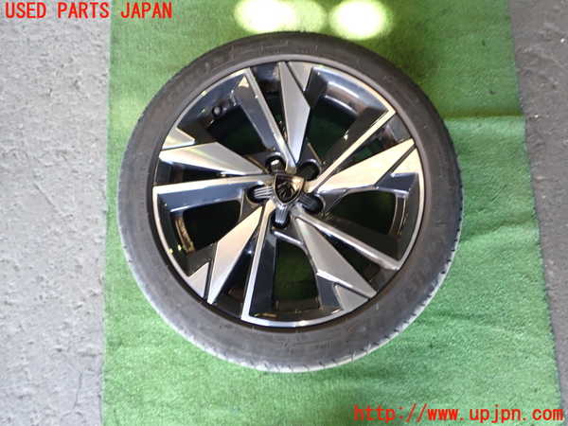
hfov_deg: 56.8
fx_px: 525
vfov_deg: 44.2
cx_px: 284
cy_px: 213
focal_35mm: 32
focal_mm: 5.79
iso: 200
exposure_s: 1/30
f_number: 2.4
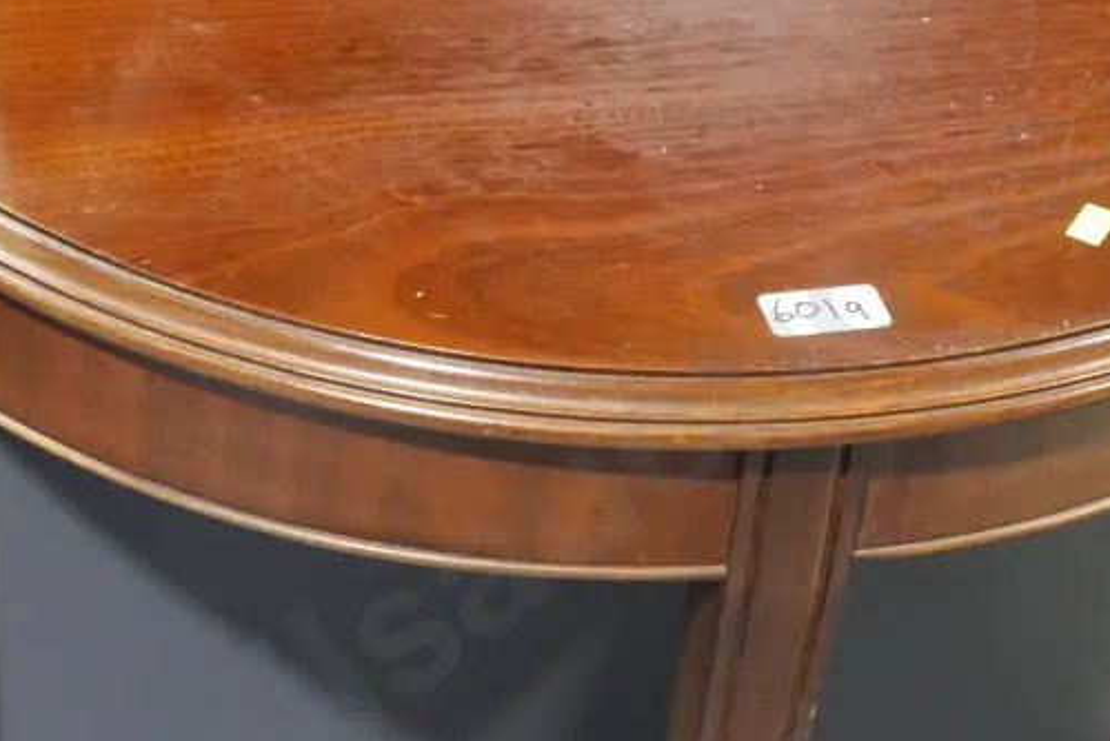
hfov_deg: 17.8
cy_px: 498
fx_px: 3548
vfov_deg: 11.9
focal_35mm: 115
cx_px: 595
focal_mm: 27
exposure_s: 1/60
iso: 3200
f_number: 5.3
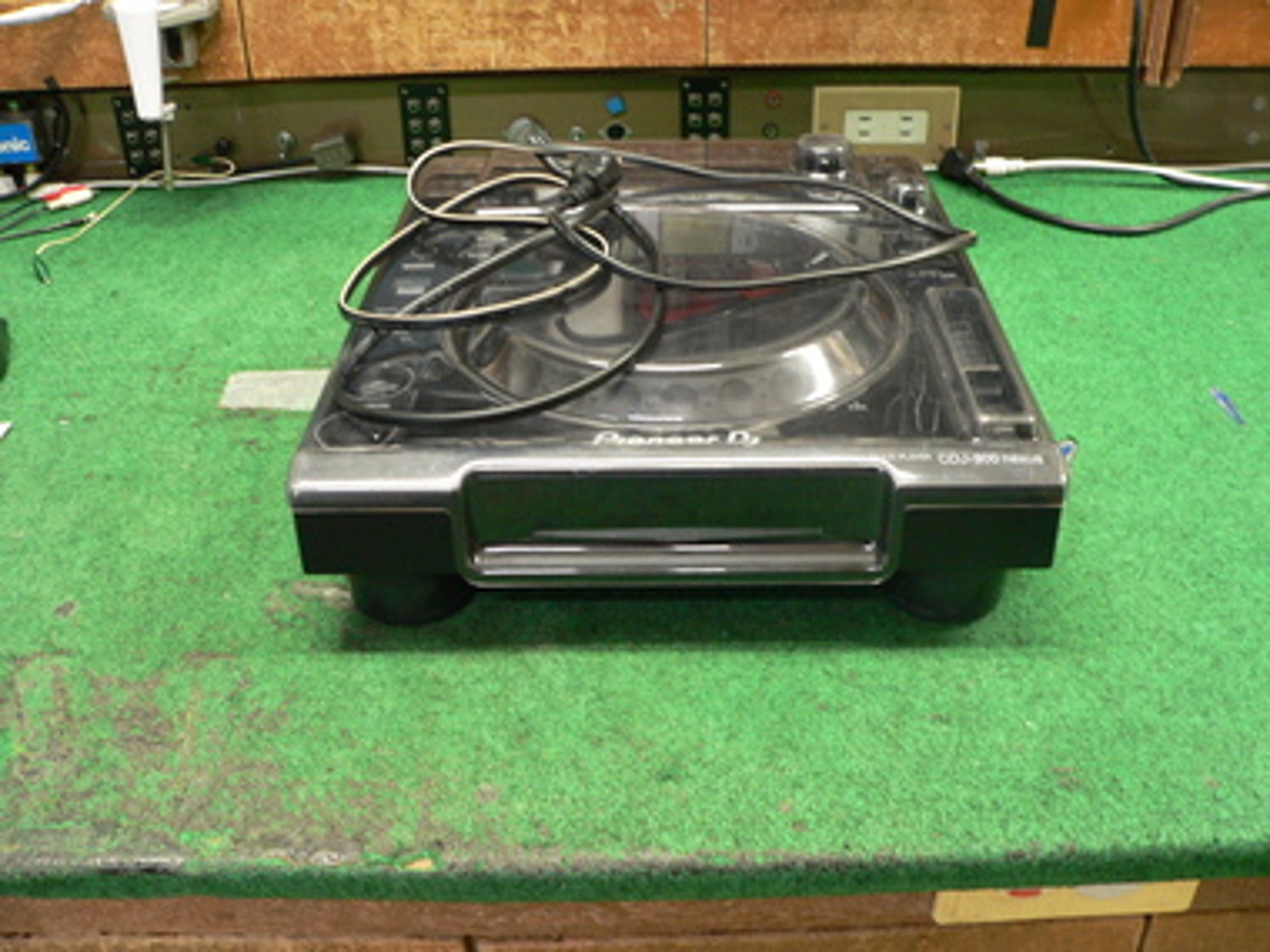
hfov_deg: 51.4
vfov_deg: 39.7
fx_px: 1321
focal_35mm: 36
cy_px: 476
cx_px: 635
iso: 200
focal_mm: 6
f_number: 2.8
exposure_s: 1/8
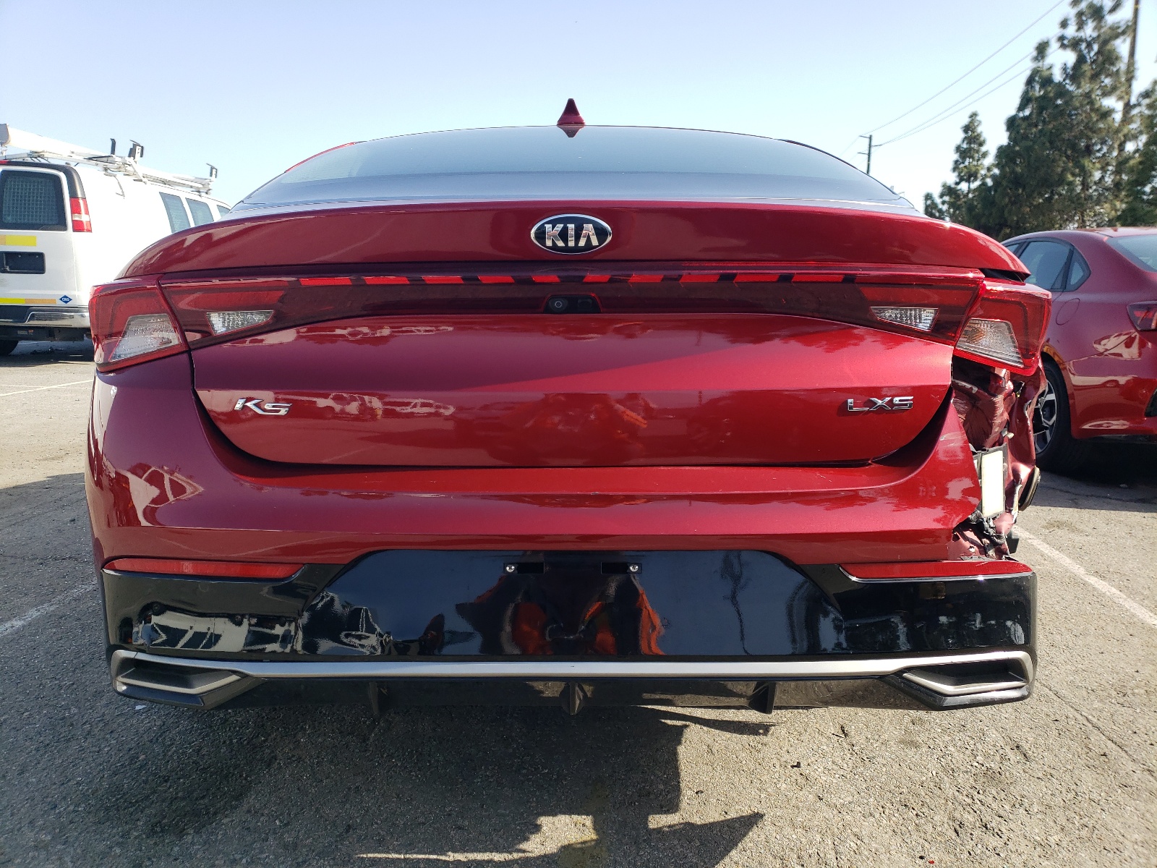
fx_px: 869
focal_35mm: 26
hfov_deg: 67.3
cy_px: 434
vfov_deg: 53.1
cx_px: 578
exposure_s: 1/1250
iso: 50
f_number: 1.5
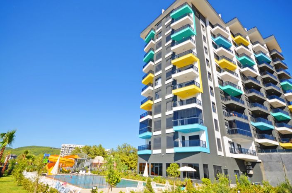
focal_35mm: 21
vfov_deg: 59.2
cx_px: 146
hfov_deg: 81.4
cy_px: 96
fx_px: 170
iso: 100
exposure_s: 1/250
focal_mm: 14
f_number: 9
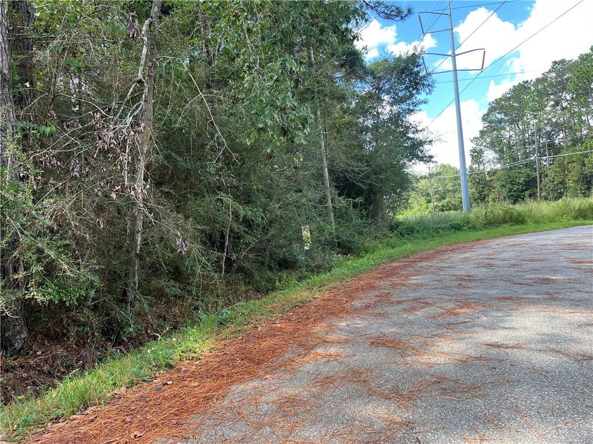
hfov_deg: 67.3
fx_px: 445
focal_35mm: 26
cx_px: 296
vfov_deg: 53.1
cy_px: 222
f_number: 1.5
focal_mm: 5.7
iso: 50
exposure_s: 1/320
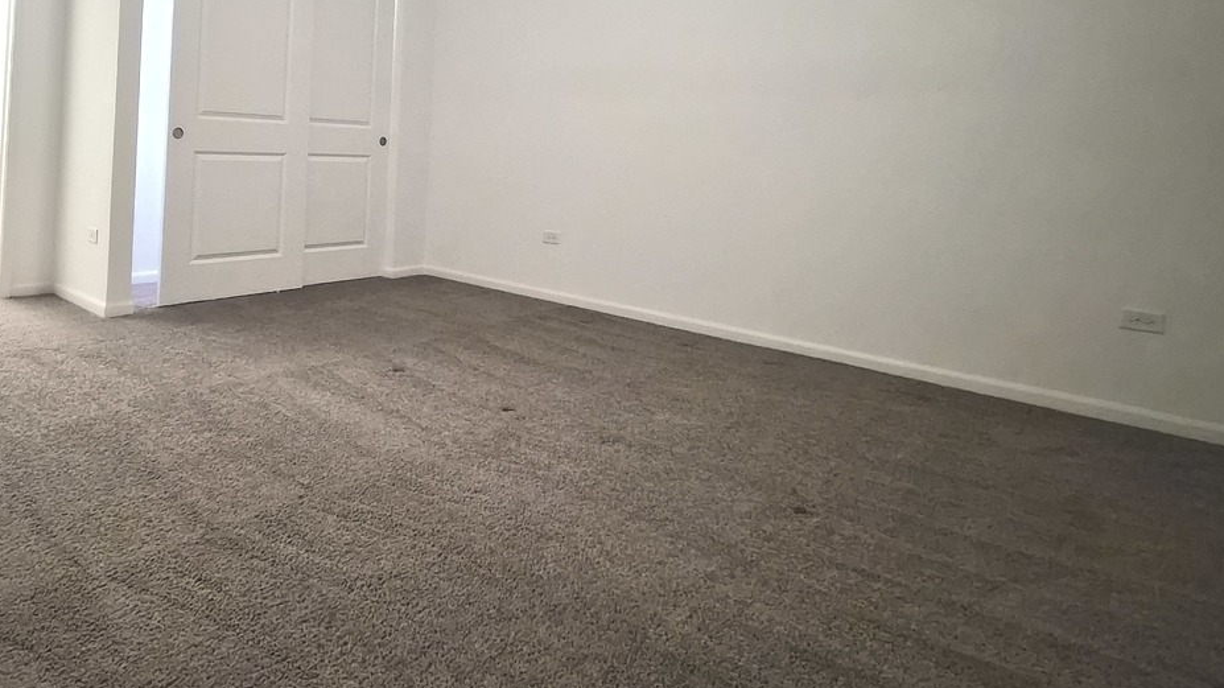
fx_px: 714
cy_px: 129
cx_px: 434
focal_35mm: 22
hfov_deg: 79.2
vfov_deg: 48.3
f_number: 2.2
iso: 1000
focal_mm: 1.7
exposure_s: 1/60
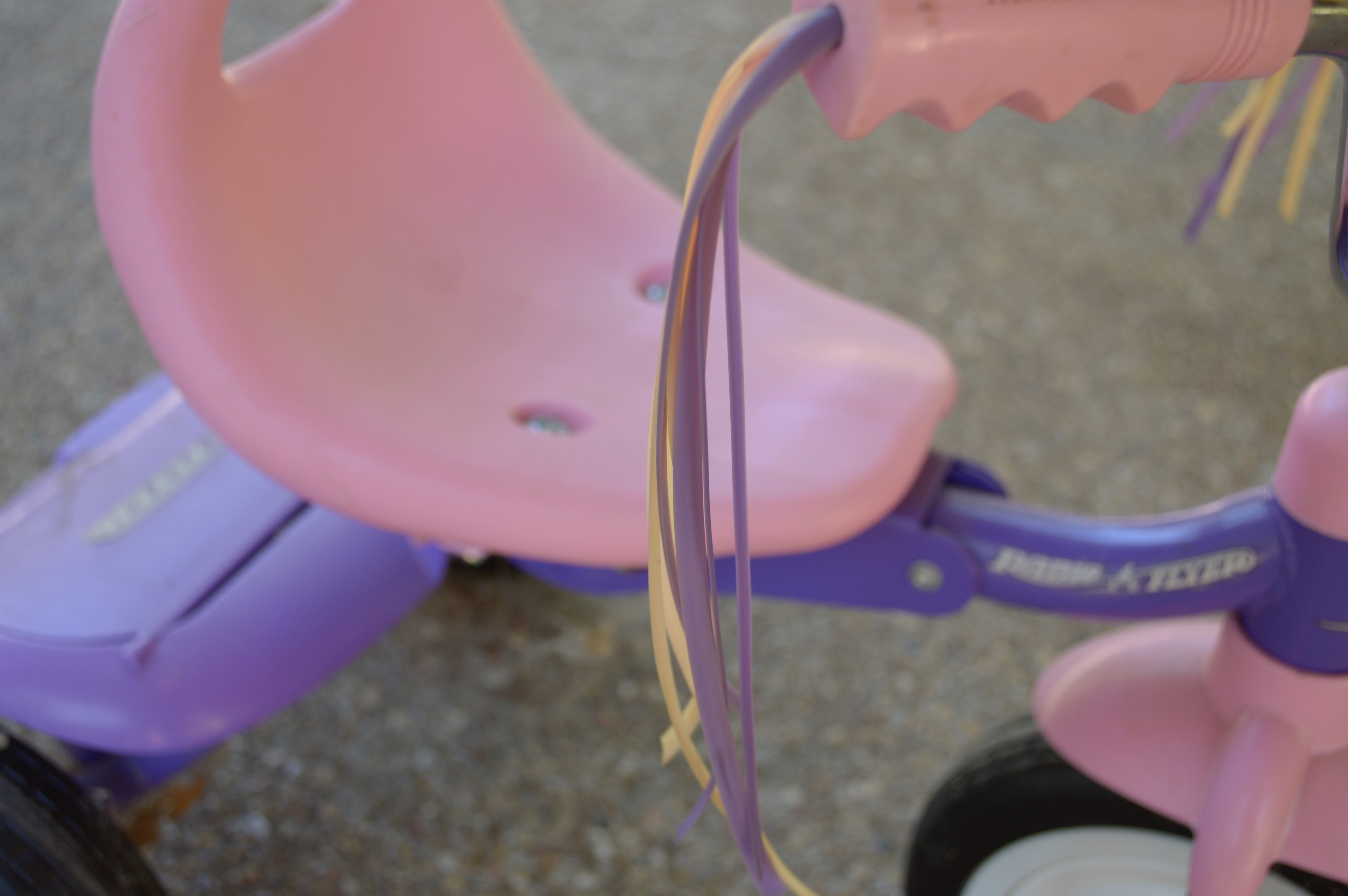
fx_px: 1627
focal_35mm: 44
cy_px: 448
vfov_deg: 30.8
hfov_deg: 45.0
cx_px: 674
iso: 100
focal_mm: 29
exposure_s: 1/40
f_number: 4.5
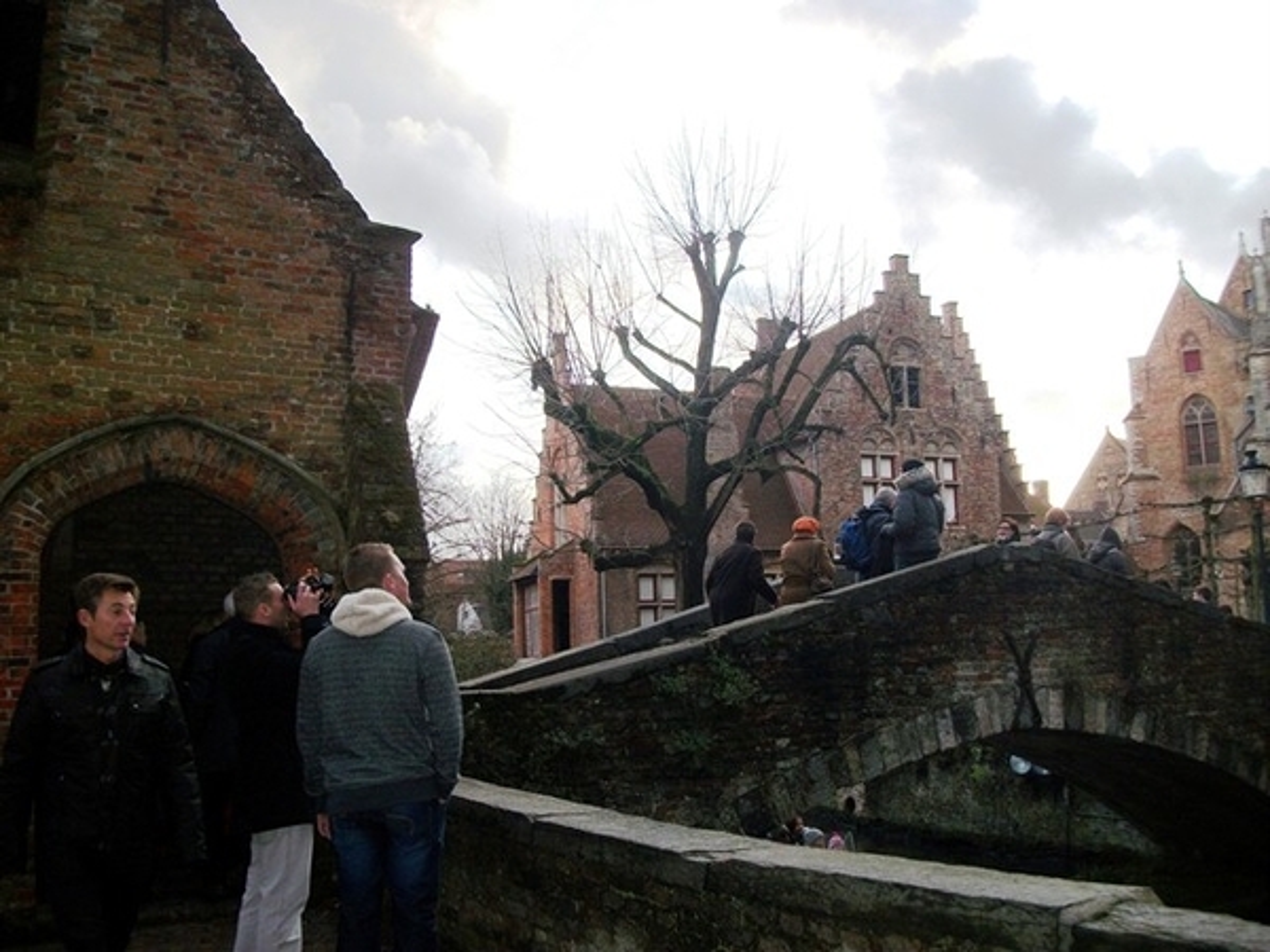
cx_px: 635
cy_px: 476
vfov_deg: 44.2
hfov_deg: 56.8
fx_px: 1174
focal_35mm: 32
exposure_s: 1/250
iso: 80
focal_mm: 5.7
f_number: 2.9
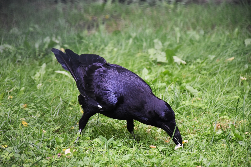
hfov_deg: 9.8
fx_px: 1464
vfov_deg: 6.5
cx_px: 126
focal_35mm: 210
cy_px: 84
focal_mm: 140
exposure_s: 1/500
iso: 1800
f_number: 5.6
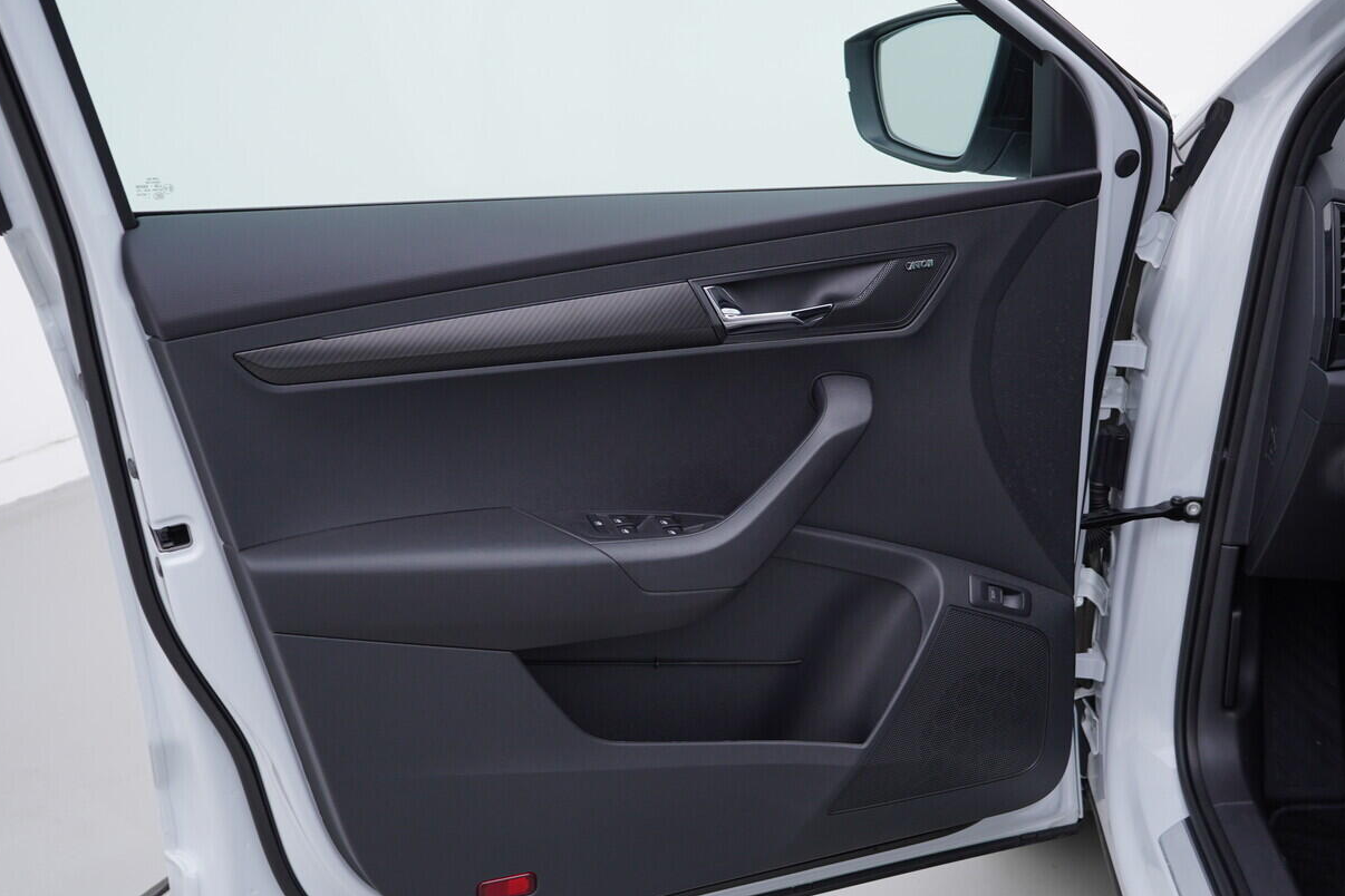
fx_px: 1606
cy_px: 451
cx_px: 661
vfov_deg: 31.2
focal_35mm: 43
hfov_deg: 45.4
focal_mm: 24
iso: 125
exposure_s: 1/60
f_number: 3.5
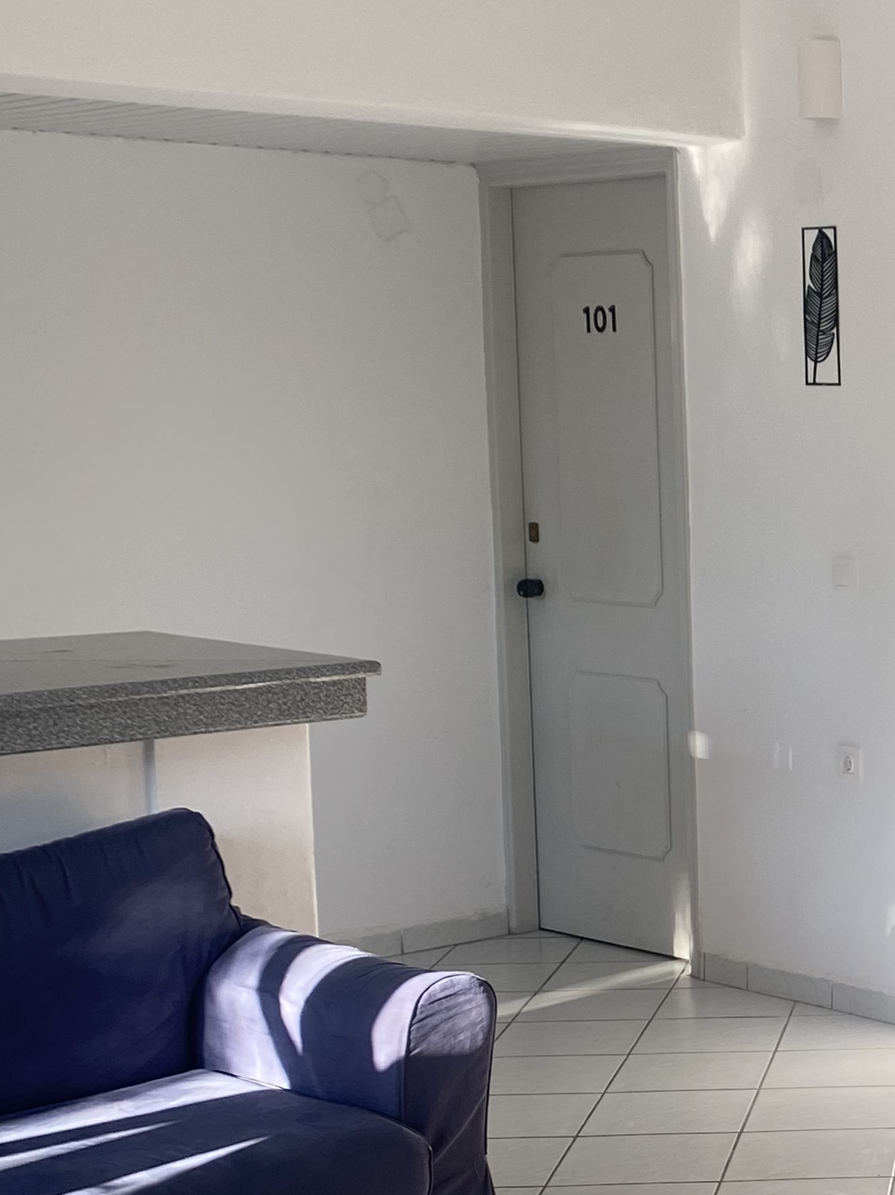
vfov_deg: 26.2
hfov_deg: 18.4
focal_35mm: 74
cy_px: 773
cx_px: 1204
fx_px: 2552
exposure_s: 1/121
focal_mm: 4.25
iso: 32
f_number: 1.8
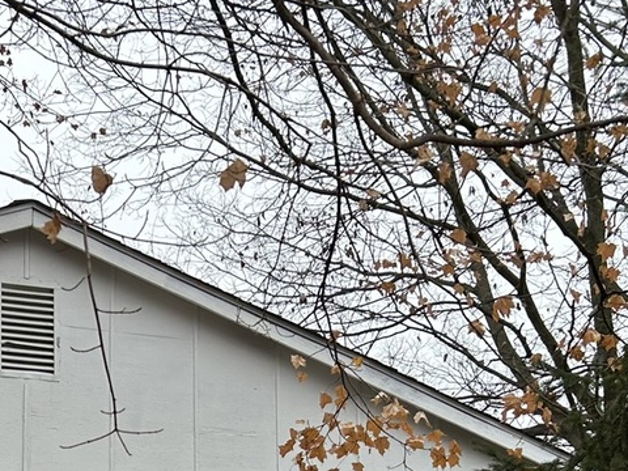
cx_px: 24
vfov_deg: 17.2
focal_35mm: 78
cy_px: 688
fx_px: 1415
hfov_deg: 24.1
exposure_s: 1/205
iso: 40
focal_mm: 5.7
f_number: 1.5
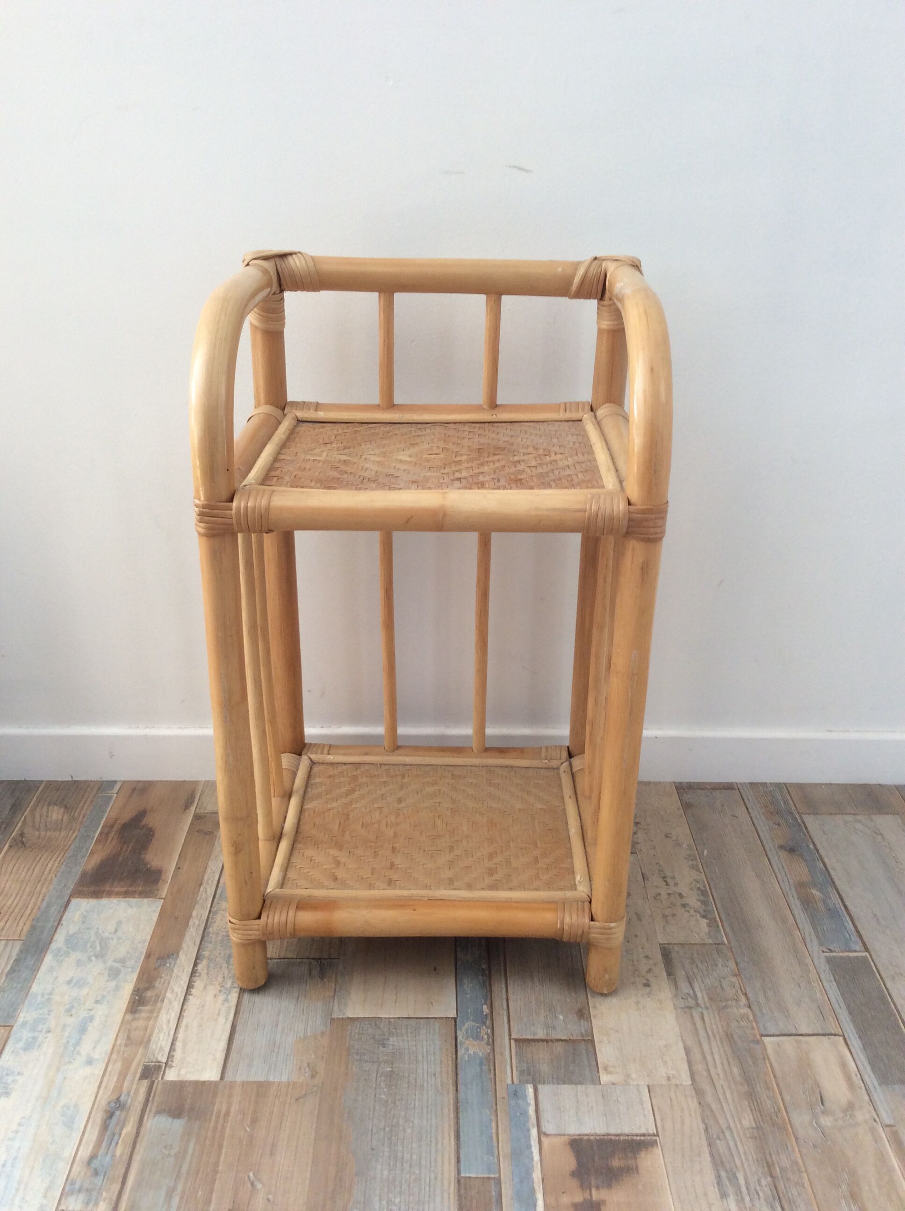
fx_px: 1118
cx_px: 452
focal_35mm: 32
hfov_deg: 44.1
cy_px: 606
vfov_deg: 56.9
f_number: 2.4
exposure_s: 1/25
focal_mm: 3.3
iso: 50
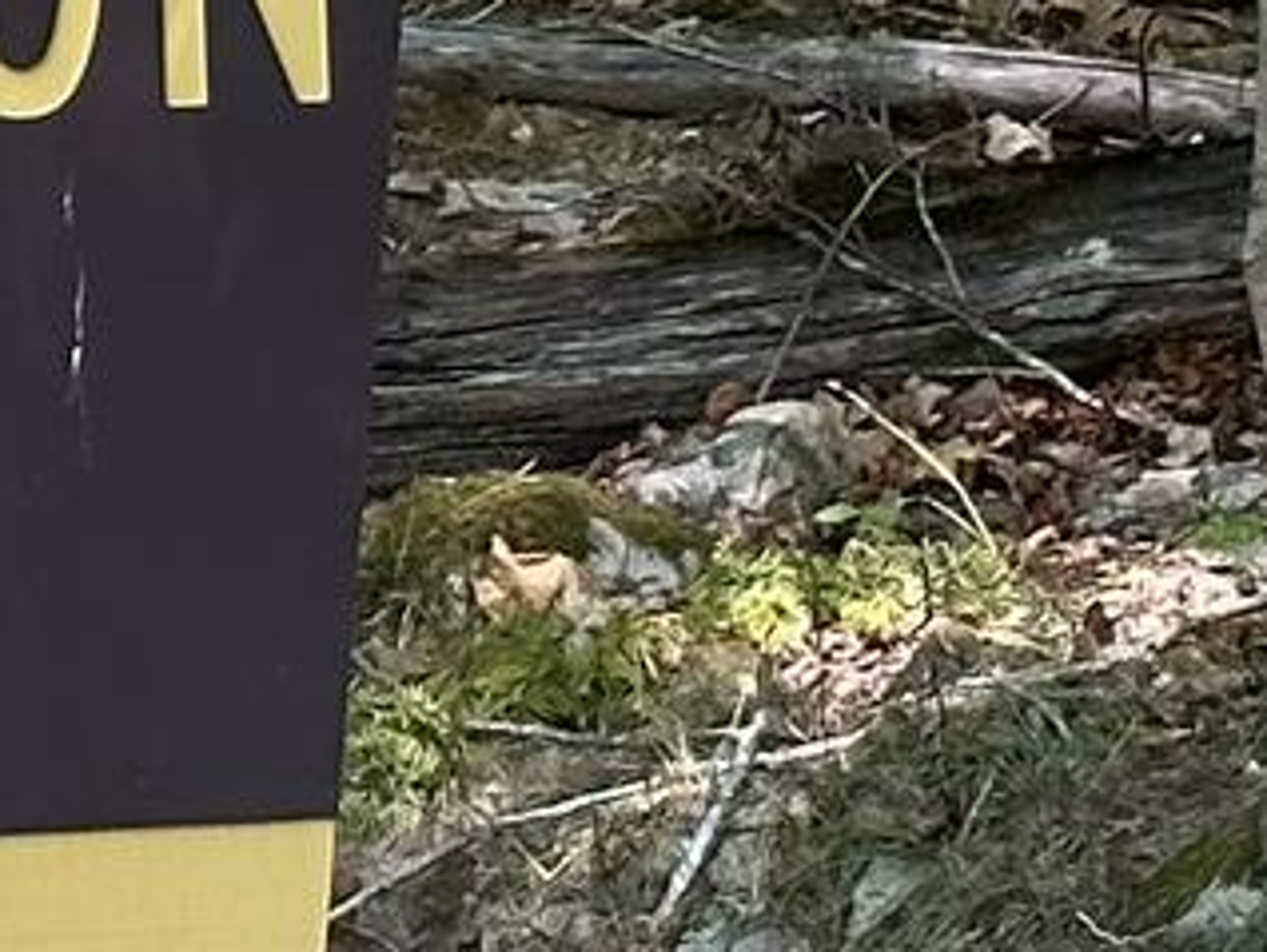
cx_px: -1259
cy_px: 442
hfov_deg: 6.2
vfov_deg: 4.8
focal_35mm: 309
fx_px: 11318
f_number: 1.78
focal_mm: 6.86
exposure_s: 1/142
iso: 64
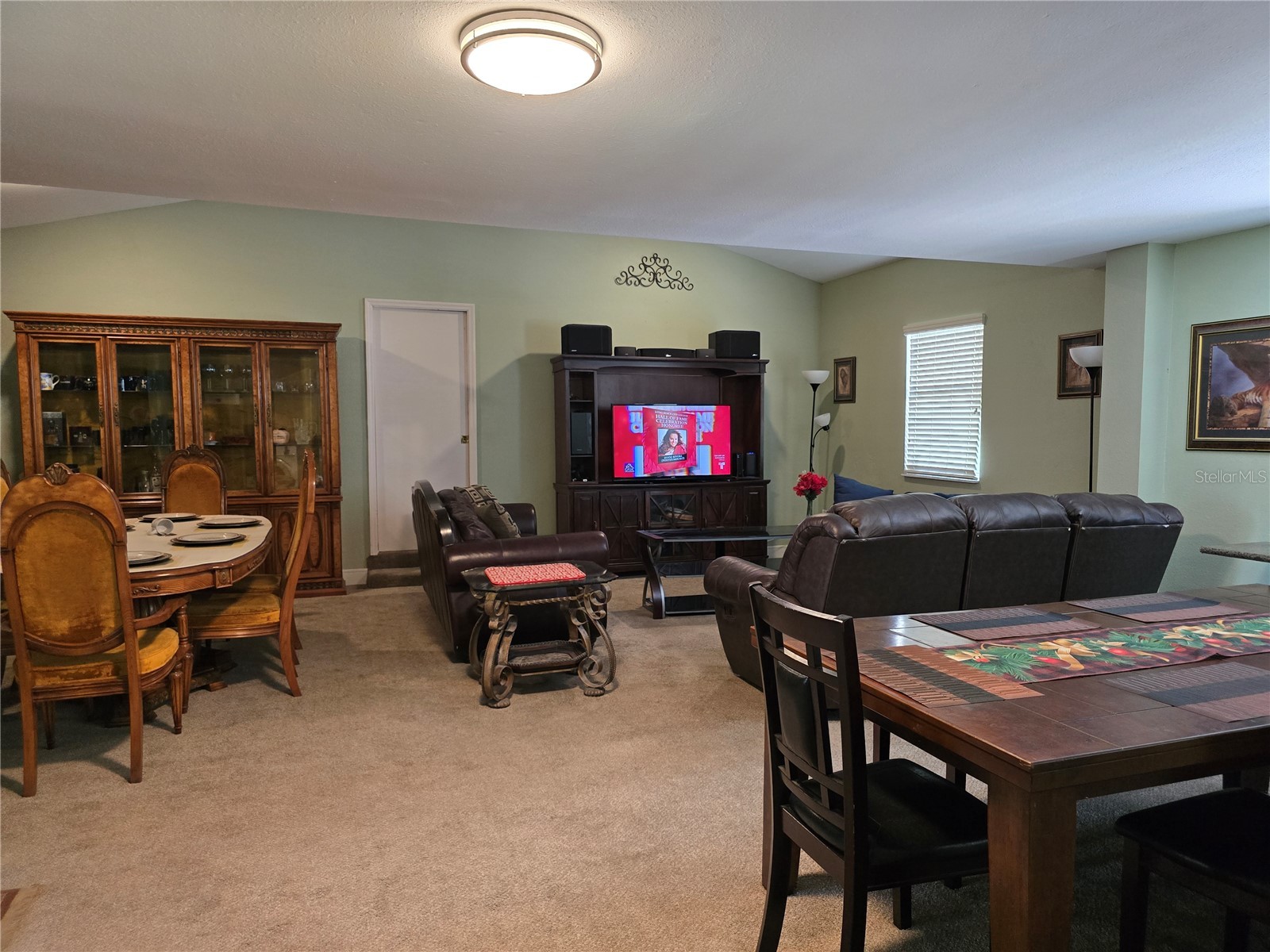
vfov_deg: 58.9
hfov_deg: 73.9
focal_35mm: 23
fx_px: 844
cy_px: 476
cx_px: 635
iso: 800
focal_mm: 6.3
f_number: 1.7
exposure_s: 1/120
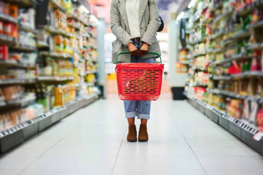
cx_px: 132
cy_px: 88
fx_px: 620
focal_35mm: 85
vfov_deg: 16.0
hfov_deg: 23.9
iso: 320
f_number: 1.8
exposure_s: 1/200
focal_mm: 85
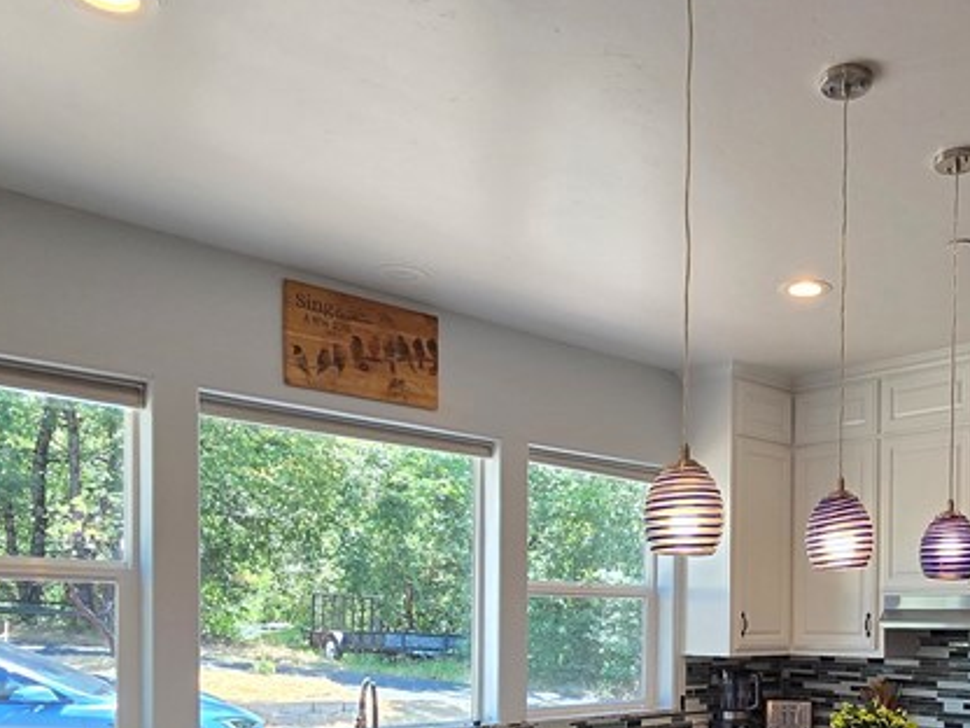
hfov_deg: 55.1
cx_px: 679
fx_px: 897
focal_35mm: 32
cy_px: 649
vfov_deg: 40.9
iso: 100
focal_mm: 2.2
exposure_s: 1/120
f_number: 2.2
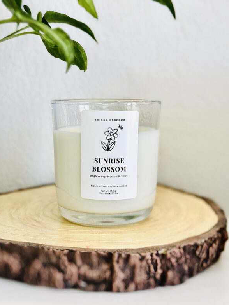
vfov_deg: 38.9
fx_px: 432
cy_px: 153
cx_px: 113
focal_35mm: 49
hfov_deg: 29.7
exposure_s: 1/177
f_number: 1.78
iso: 80
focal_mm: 6.86
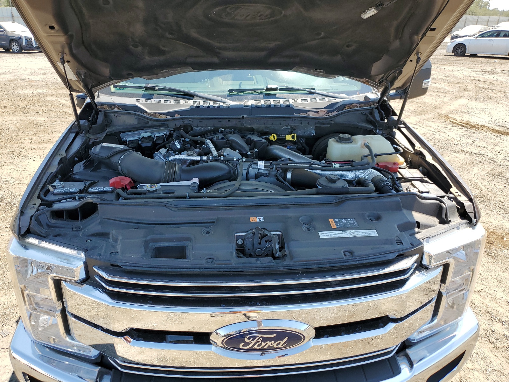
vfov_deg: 53.1
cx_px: 254
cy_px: 191
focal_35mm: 26
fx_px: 382
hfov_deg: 67.3
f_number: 1.5
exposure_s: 1/1000
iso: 50
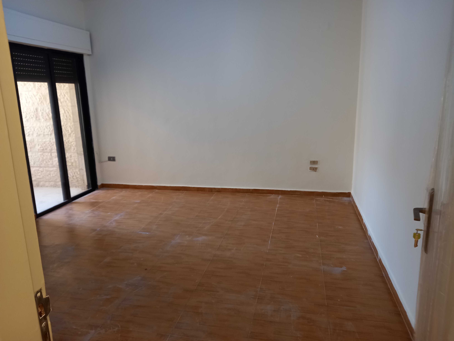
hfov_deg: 69.4
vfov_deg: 54.9
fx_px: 328
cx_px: 227
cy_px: 170
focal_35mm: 25
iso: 200
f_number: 2
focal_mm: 4.6
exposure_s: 1/24
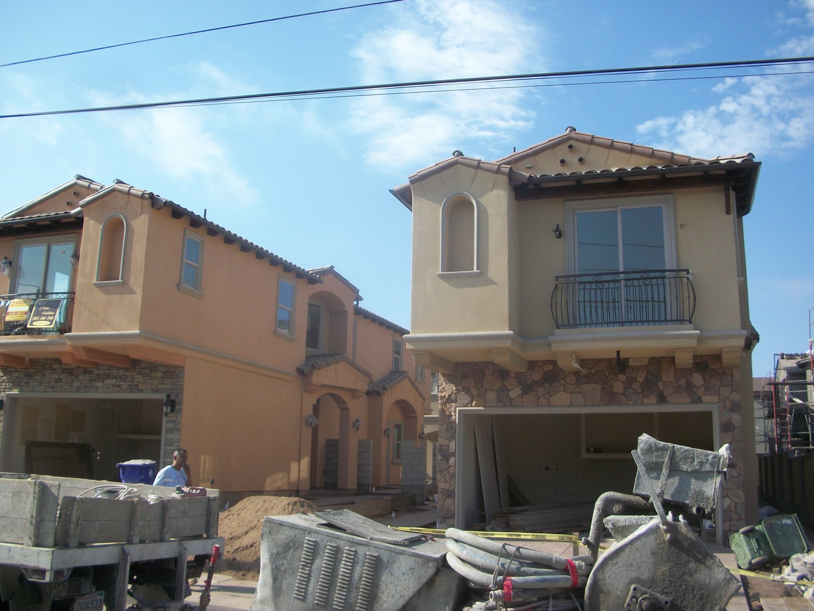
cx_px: 407
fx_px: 823
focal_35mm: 35
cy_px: 306
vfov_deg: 40.7
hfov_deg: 52.6
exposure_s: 1/800
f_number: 3.1
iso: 80
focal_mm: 6.3
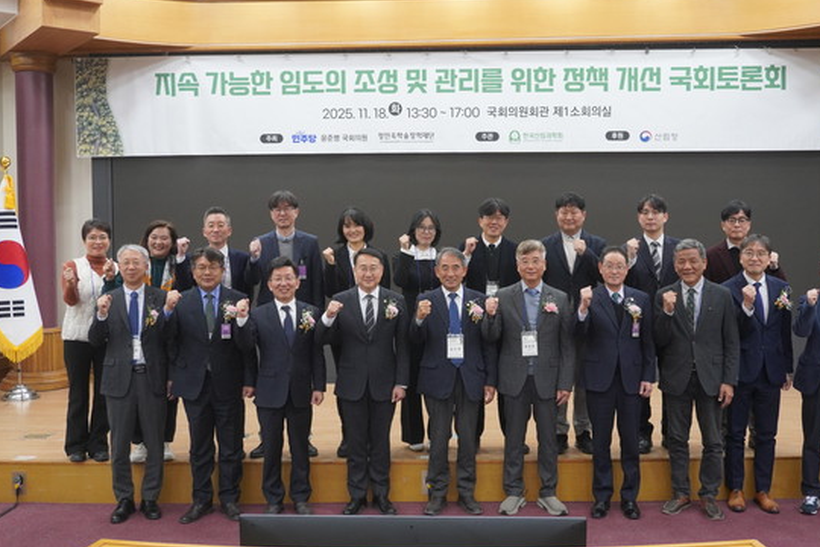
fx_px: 911
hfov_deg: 48.4
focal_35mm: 40
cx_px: 446
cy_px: 258
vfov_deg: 33.4
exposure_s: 1/160
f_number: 4.5
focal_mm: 24
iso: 1250
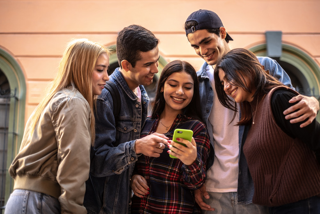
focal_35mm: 53
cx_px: 160
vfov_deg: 25.5
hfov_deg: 37.5
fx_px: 471
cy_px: 107
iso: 250
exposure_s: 1/250
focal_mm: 35
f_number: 1.8
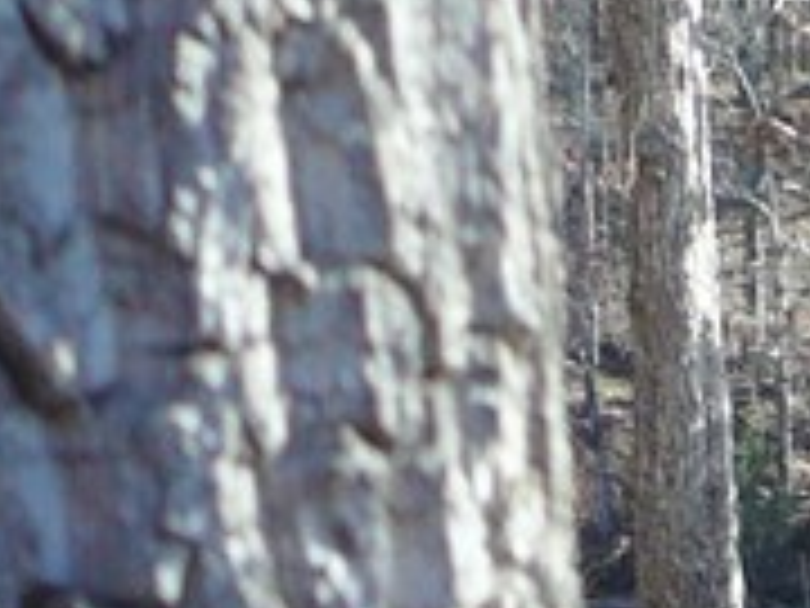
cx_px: 2110
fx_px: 4657
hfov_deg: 8.8
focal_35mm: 199
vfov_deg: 7.3
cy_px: 1031
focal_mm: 5.2
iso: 80
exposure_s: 1/320
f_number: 2.8
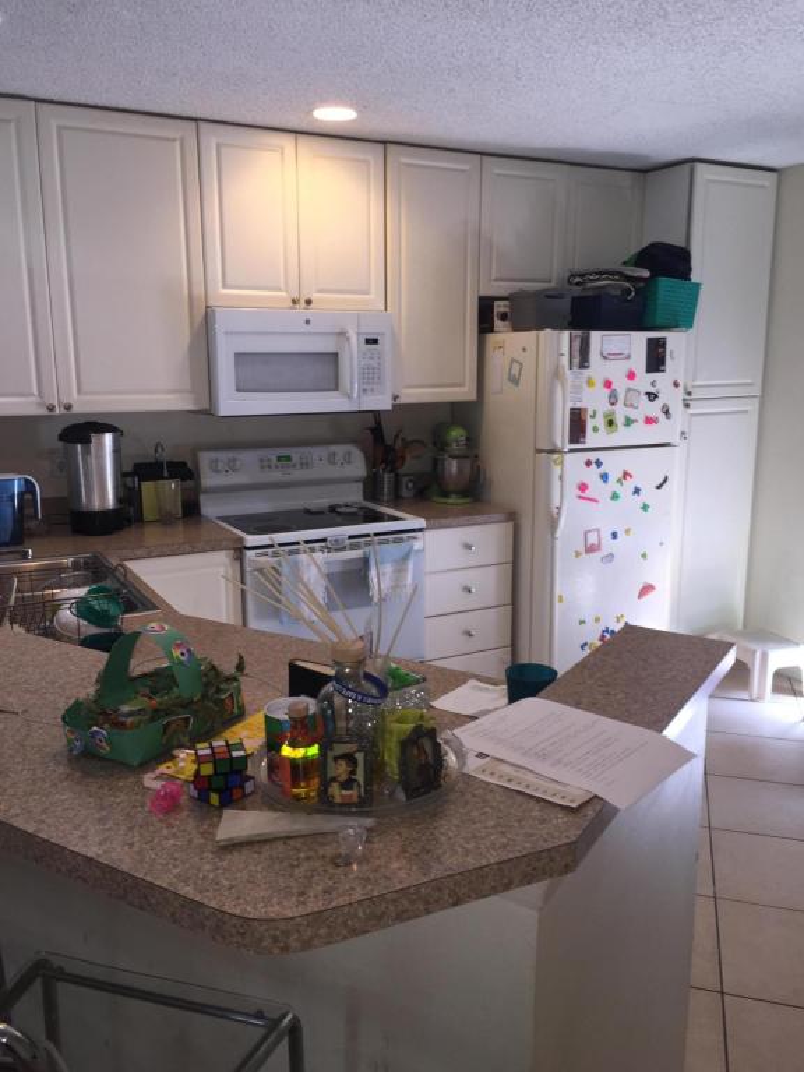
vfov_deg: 61.7
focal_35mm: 29
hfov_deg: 48.2
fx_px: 898
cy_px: 536
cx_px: 402
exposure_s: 1/30
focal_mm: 4.15
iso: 32
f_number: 2.2
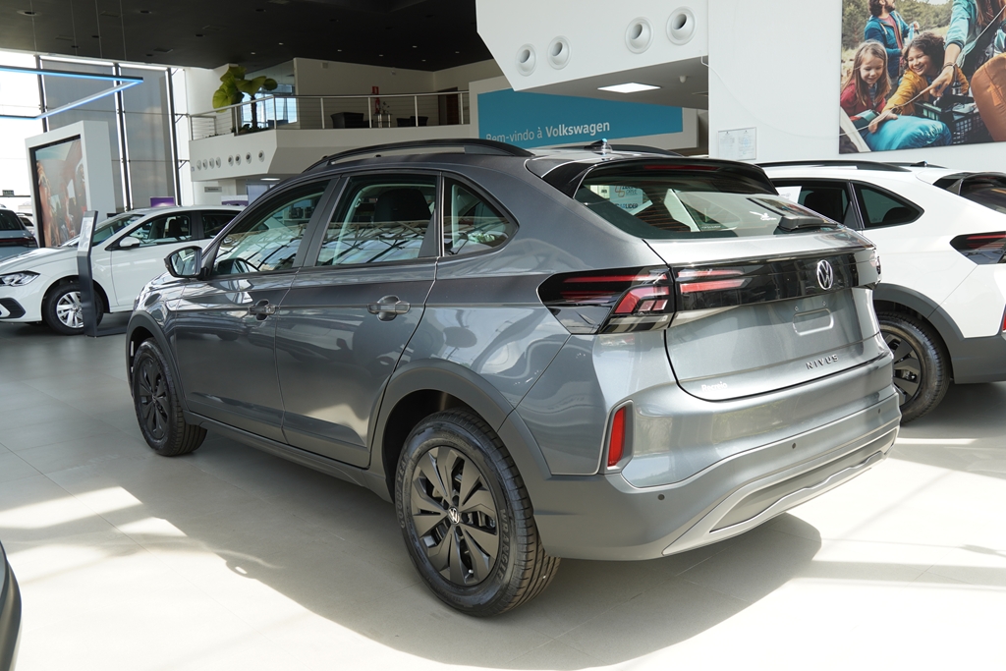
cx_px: 503
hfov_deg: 61.9
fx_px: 838
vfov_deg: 43.6
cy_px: 336
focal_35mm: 30
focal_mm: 20
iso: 100
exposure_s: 1/100
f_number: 4.5
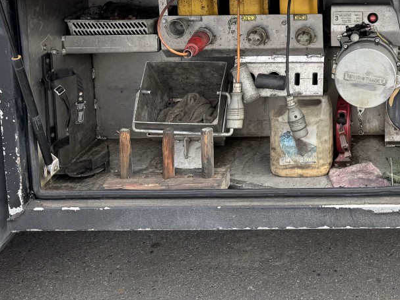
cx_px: 390
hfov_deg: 31.5
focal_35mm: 57
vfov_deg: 23.7
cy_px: -46
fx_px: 659
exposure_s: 1/1437
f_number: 1.78
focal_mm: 6.76
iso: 80
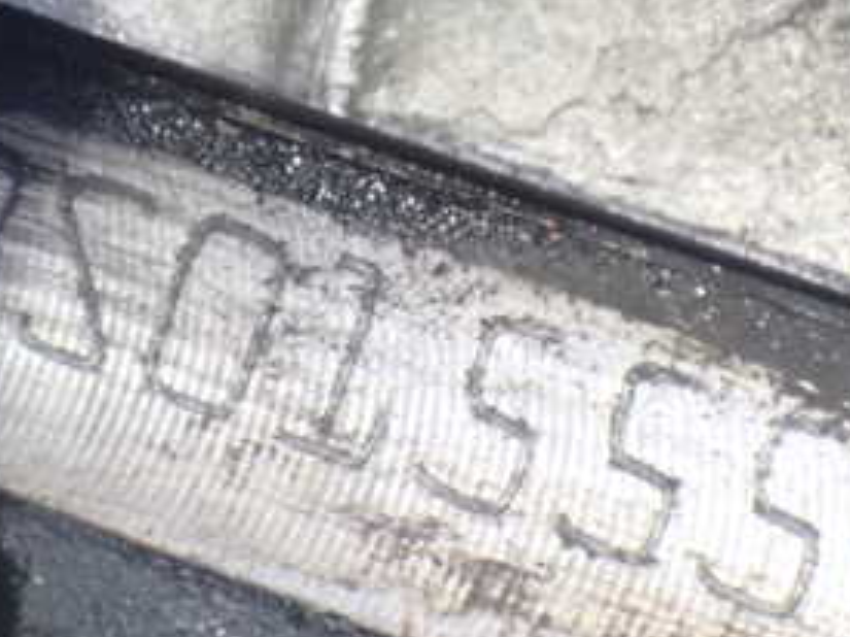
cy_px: 417
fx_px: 5351
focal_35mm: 218
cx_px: 436
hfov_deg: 9.1
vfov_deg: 6.8
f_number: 4.9
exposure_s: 1/15
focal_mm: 18
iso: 1600
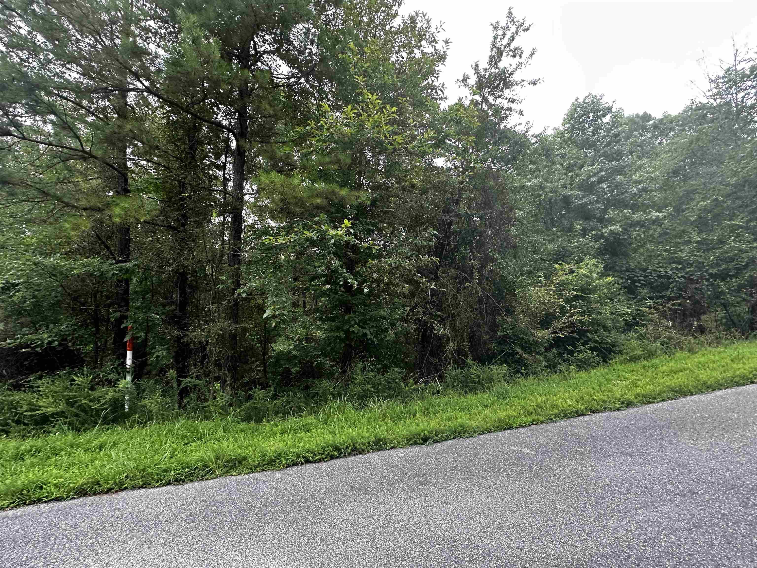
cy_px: 284
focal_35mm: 14
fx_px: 306
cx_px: 378
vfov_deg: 85.7
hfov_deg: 102.1
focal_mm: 2.22
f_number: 2.2
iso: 250
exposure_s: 1/99
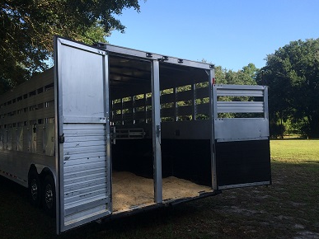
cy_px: 123
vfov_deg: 46.8
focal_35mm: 30
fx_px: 276
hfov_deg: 60.0
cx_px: 156
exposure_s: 1/688
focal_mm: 4.15
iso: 32
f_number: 2.2
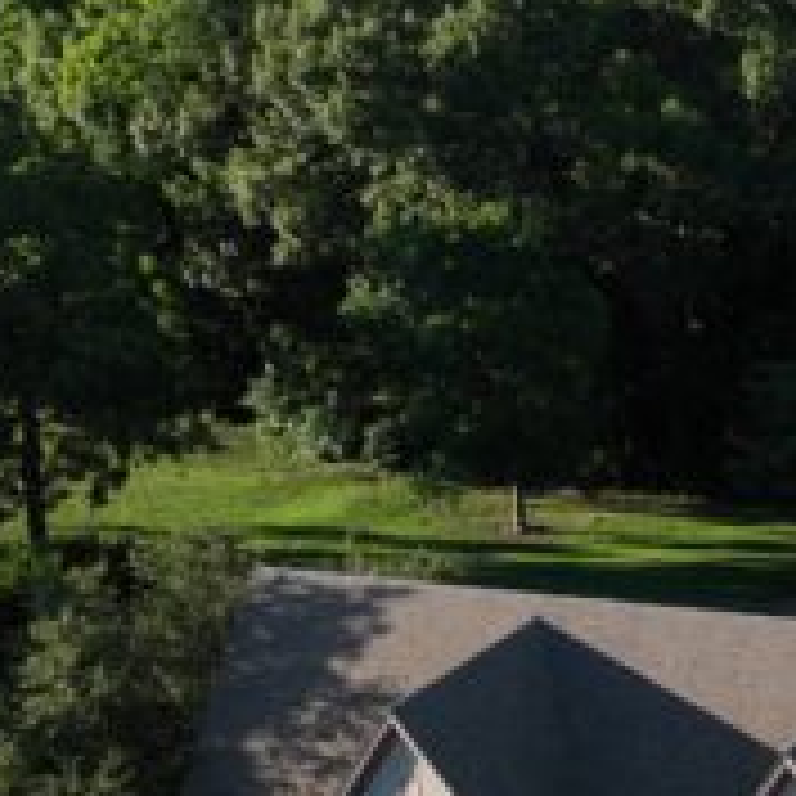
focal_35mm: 92
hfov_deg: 17.2
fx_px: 2393
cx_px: 1165
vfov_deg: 18.3
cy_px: 830
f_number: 2.8
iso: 200
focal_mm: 12.29
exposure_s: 1/2000
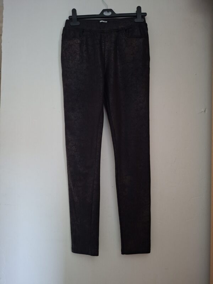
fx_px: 189
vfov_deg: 73.9
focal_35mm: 23
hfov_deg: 58.9
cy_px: 142
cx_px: 106
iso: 640
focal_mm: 5.54
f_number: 1.8
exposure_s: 1/24
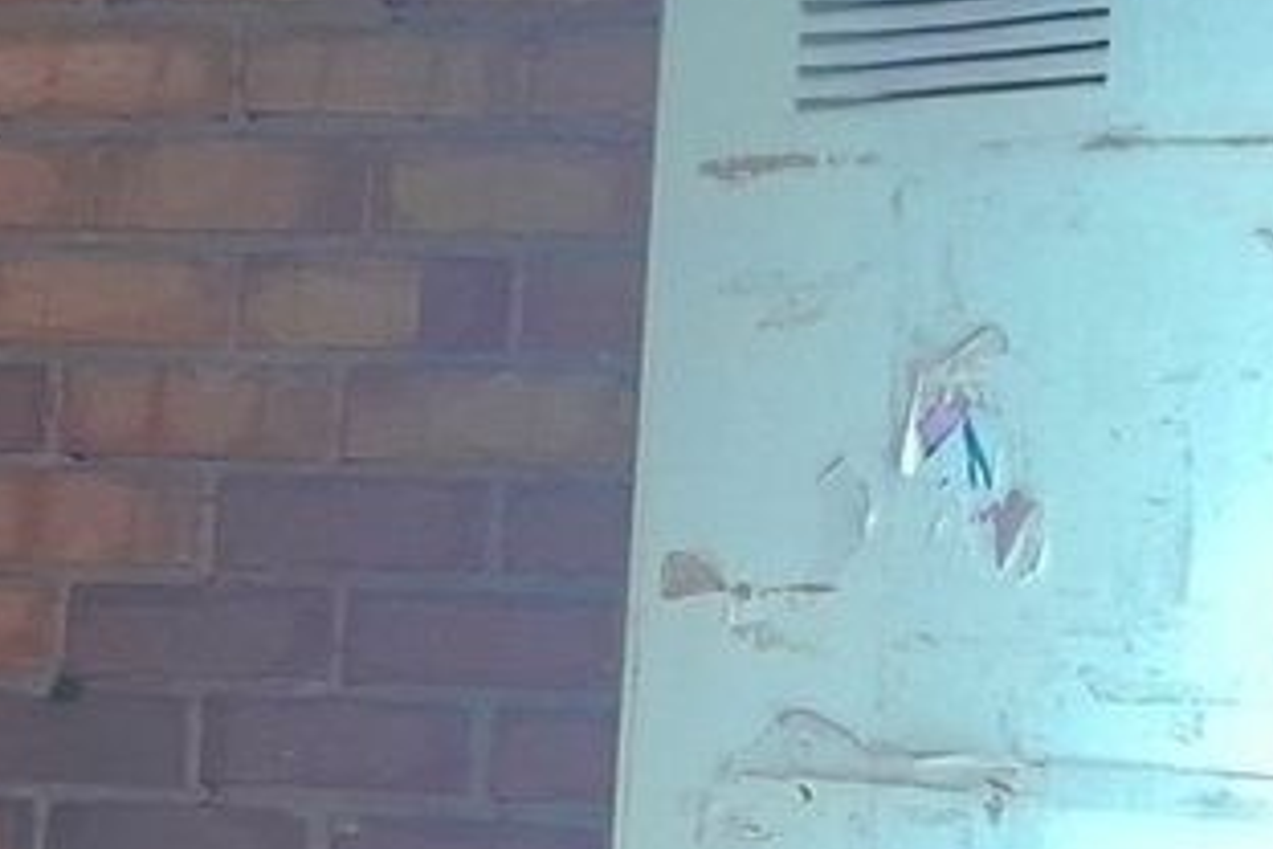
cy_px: 784
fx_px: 3925
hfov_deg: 15.7
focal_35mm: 111
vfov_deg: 12.2
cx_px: -1012
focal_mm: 3.98
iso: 500
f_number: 1.8
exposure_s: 1/33
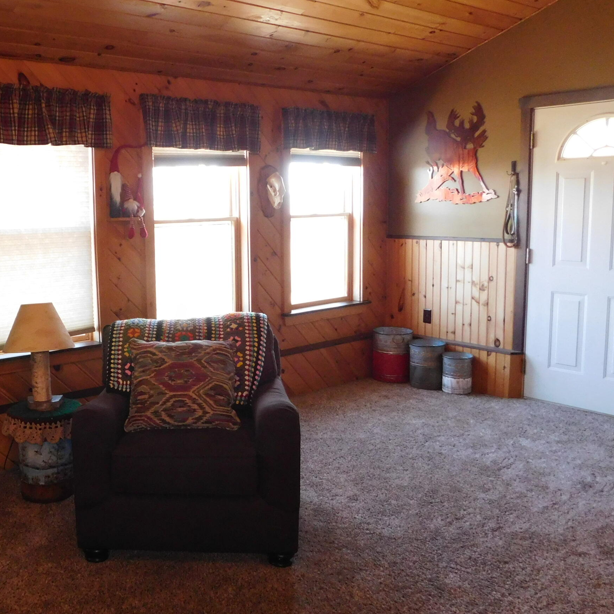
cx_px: 159
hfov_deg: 45.7
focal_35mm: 35
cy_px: 279
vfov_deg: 47.2
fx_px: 702
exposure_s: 1/30
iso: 400
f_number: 3
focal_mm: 4
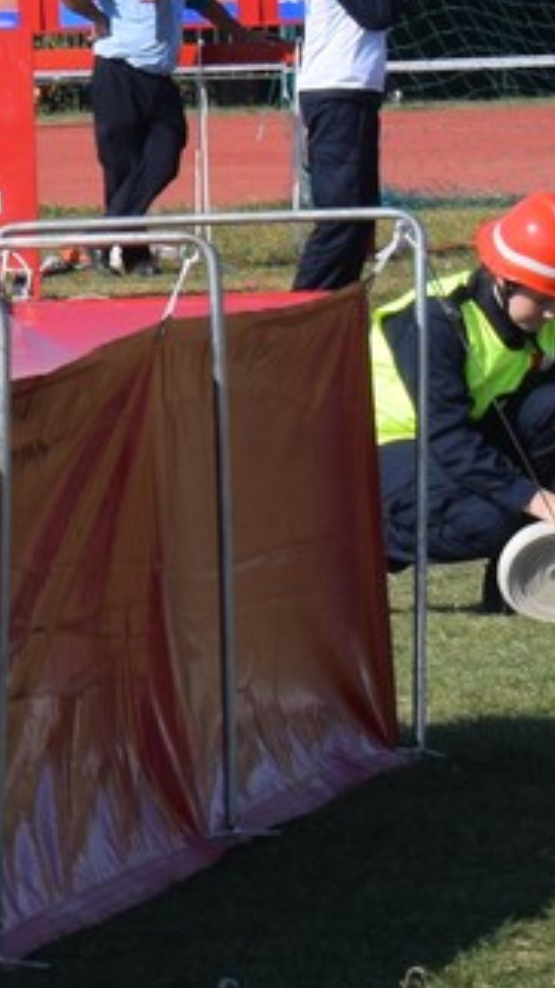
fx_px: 11172
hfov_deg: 2.8
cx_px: -1162
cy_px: 413
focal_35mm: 427
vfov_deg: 5.1
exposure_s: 1/400
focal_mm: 55
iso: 200
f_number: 10
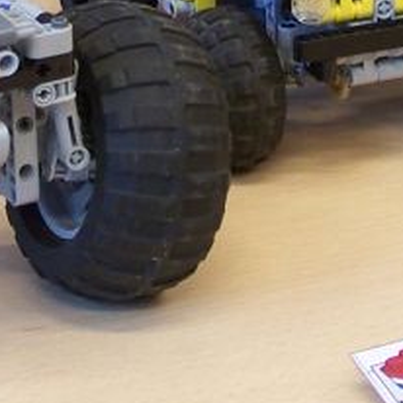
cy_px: -100
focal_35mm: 295
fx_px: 3886
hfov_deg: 5.9
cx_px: 229
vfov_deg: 5.9
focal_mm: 11.1
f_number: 3.2
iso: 80
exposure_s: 1/10
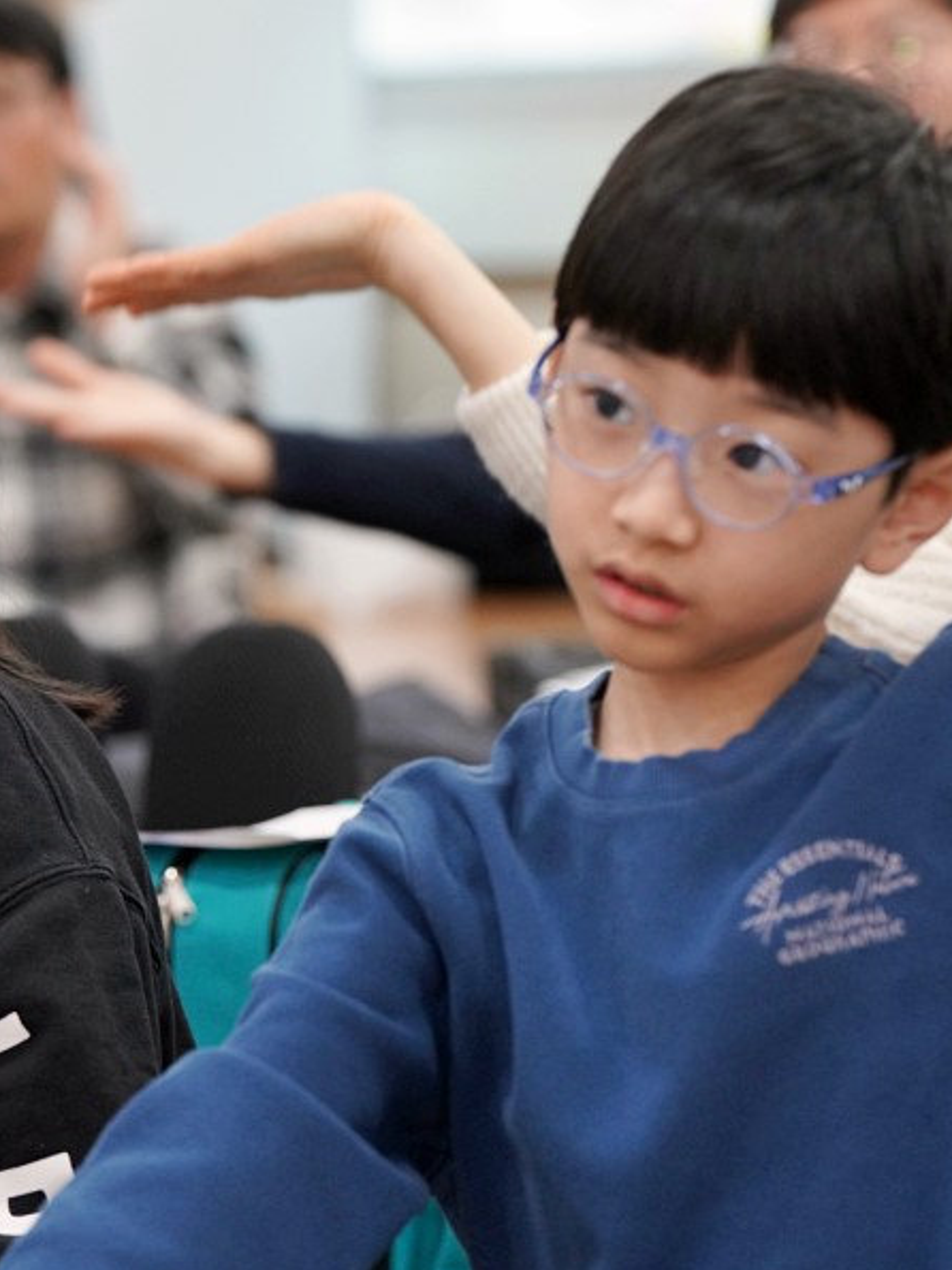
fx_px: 5869
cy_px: 638
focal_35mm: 160
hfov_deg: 9.3
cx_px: 222
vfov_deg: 12.4
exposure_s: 1/160
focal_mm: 110
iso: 2500
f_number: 4
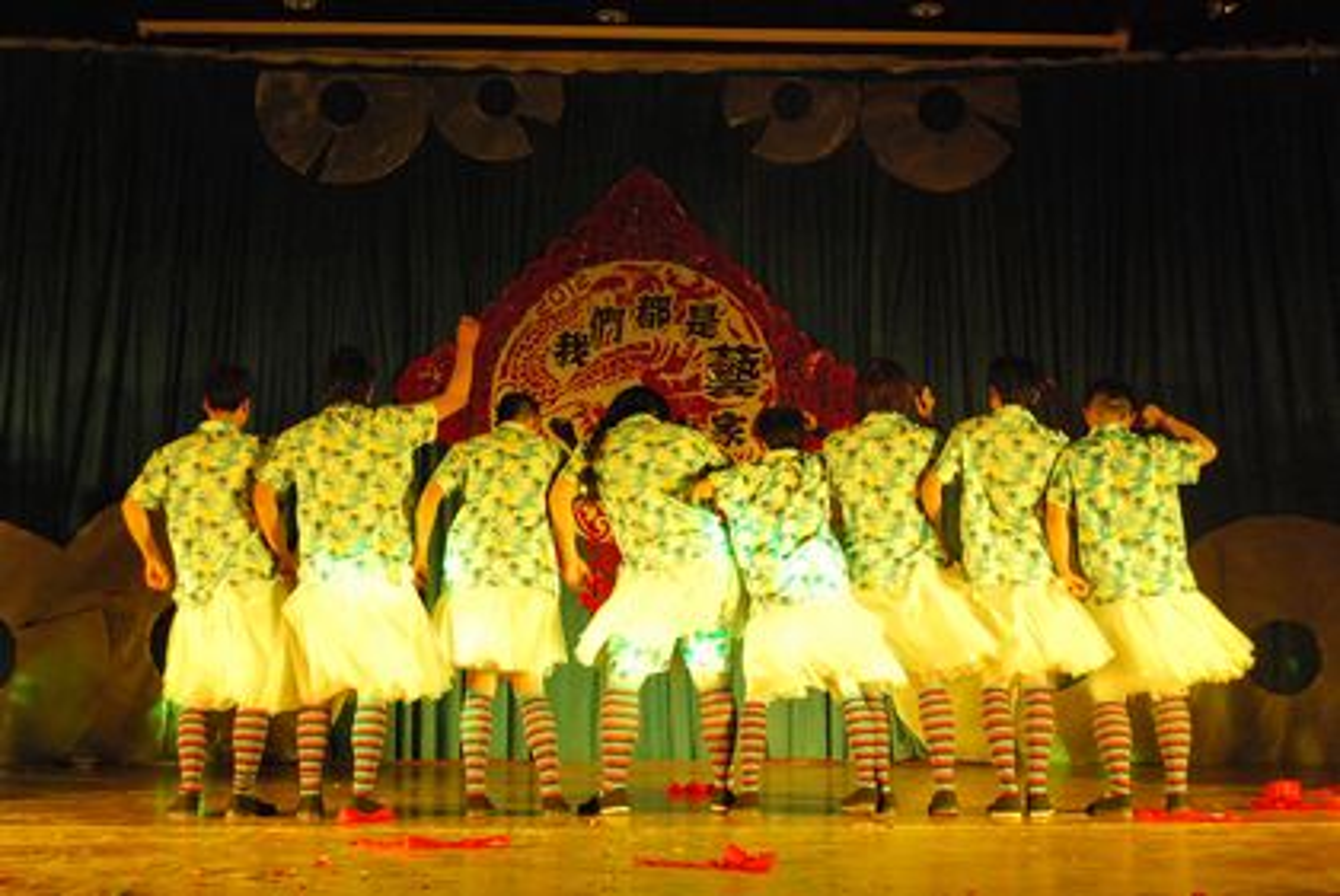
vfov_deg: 29.9
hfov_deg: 43.6
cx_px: 670
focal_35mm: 45
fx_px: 1677
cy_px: 448
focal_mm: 30
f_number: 5.6
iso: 1600
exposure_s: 1/125
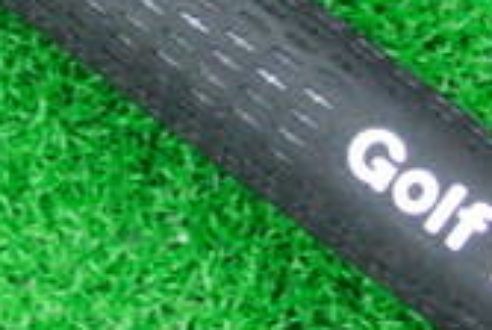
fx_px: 2341
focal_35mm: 171
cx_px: -12
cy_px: -103
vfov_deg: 8.0
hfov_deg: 11.9
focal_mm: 7.54
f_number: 3.7
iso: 400
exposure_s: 1/15
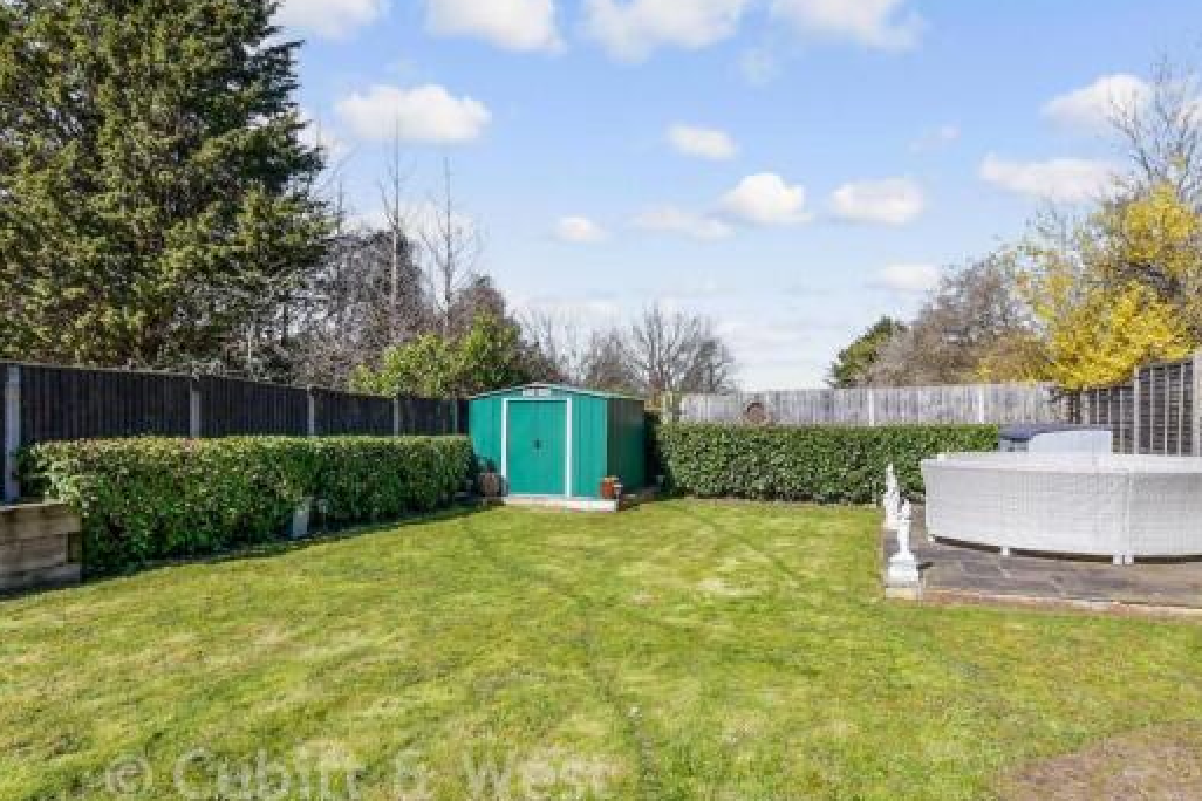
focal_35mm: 23
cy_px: 425
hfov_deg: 76.1
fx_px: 768
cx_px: 603
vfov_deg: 55.1
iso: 160
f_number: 8
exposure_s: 1/400
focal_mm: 12
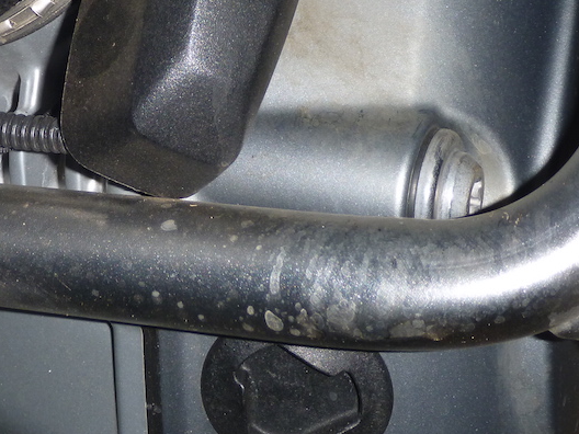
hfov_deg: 19.6
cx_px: 125
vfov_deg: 14.9
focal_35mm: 99
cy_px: 95
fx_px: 1656
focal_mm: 9.1
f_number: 4.7
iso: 100
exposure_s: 1/60
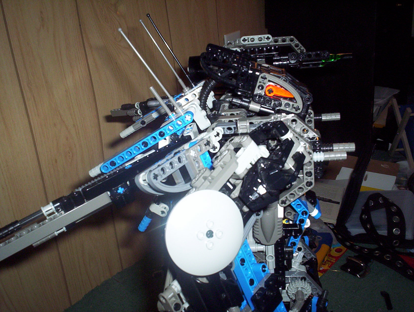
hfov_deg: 48.9
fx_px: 456
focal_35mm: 38
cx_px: 207
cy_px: 156
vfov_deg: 37.9
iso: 140
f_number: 4.5
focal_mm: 4.99
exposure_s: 1/60
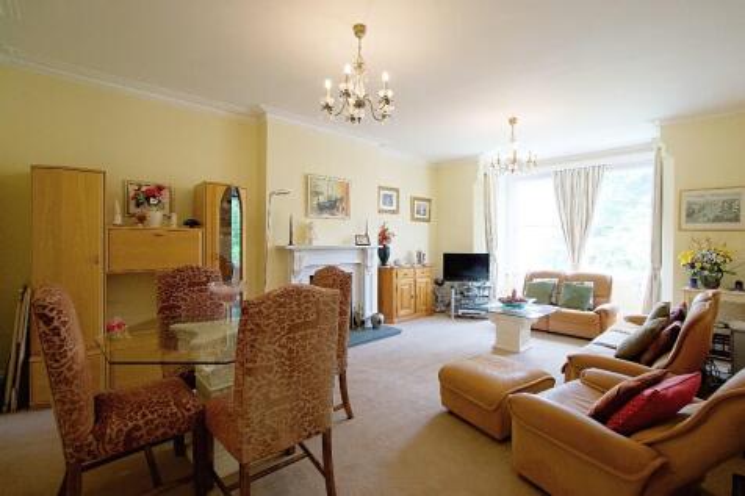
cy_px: 248
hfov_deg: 100.4
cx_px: 372
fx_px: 310
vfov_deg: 77.3
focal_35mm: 15
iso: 800
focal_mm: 10
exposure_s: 1/160
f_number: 4
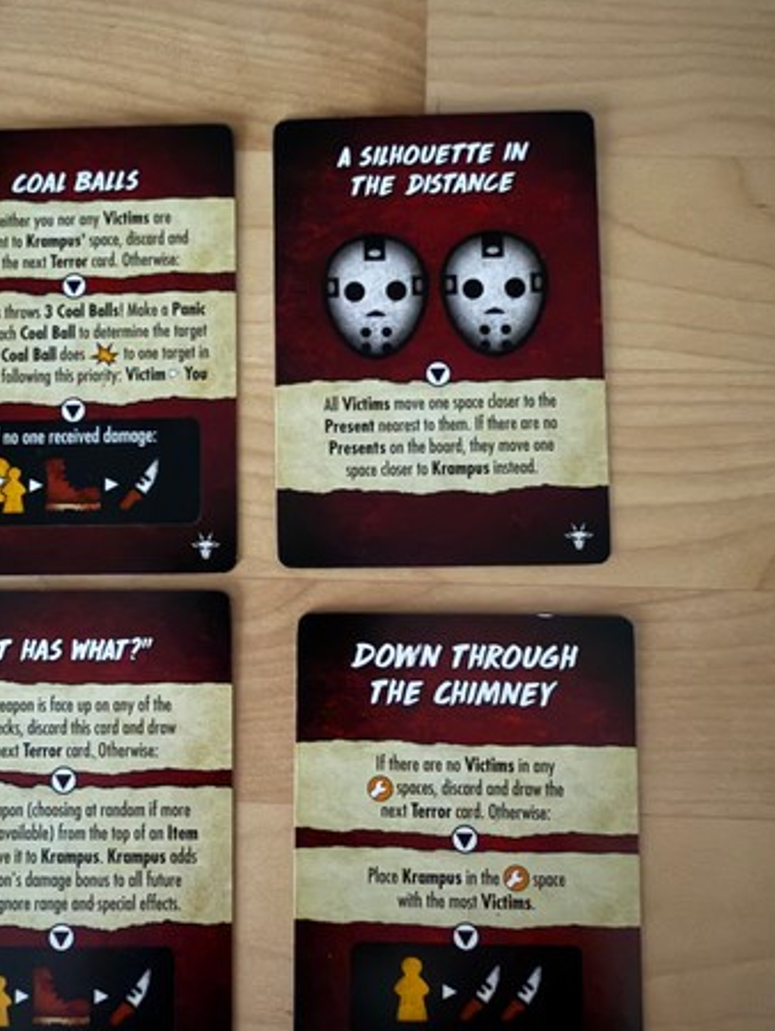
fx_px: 954
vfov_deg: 56.8
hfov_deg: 43.9
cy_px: 545
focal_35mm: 32
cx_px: 291
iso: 640
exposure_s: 1/7
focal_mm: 2.22
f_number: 2.2
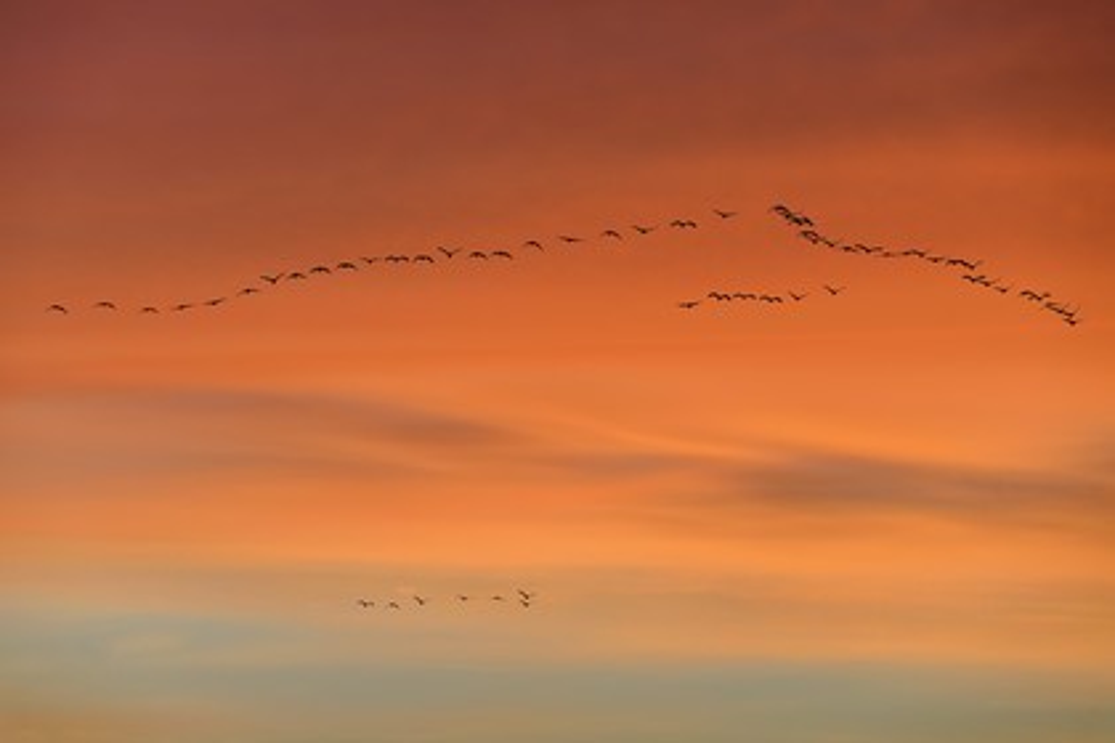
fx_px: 6194
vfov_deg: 6.9
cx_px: 558
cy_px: 372
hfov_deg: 10.3
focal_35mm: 200
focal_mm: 200
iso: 800
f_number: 8
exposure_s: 1/500
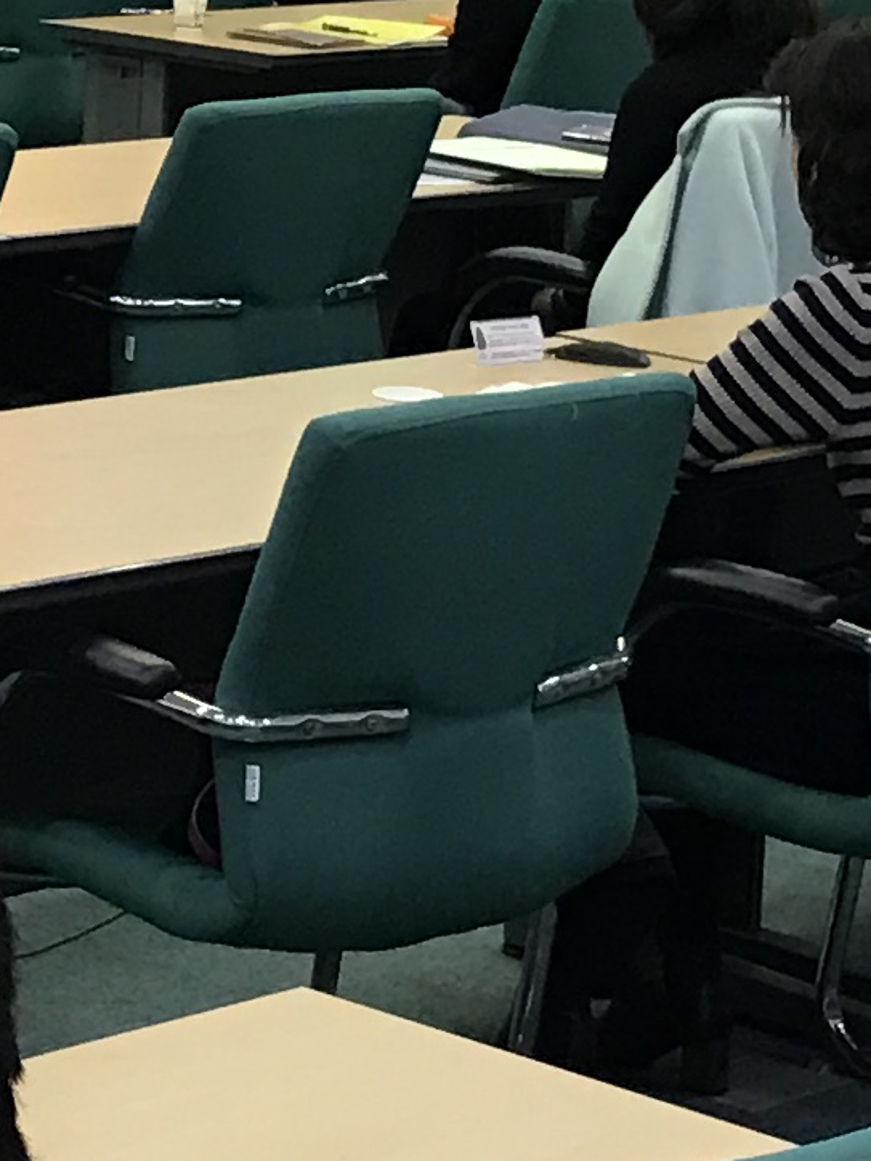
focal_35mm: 156
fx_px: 5234
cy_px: 75
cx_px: 13
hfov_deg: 9.5
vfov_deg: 12.5
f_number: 1.8
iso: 40
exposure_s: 1/17
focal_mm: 3.99
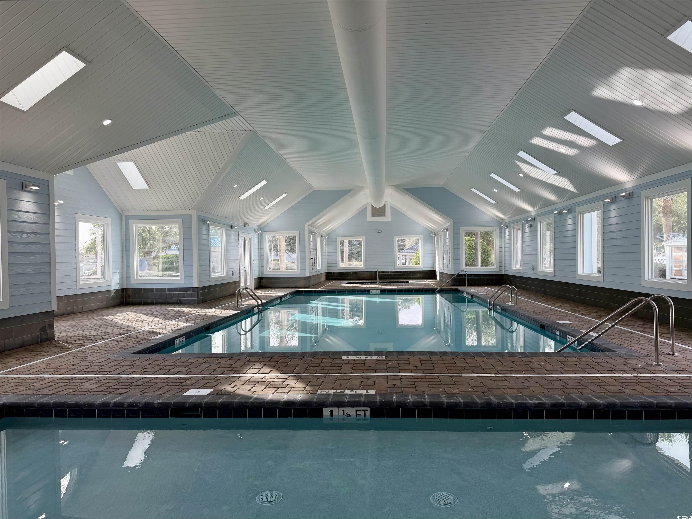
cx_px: 346
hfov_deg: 71.6
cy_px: 260
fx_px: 480
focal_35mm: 24
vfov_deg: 56.8
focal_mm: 6.76
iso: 80
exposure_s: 1/551
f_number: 1.78
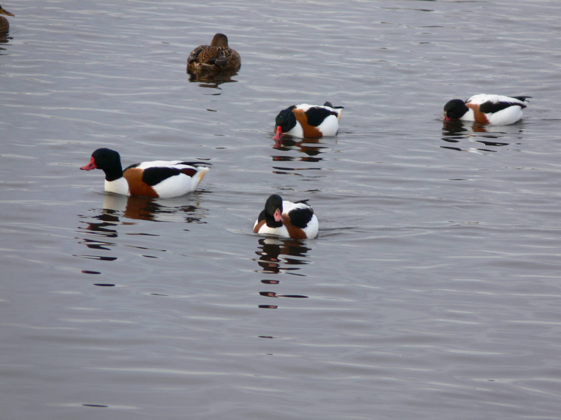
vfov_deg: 3.5
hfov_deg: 4.7
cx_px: 280
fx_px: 6807
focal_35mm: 420
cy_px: 210
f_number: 4.5
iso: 80
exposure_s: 1/125
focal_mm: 88.8
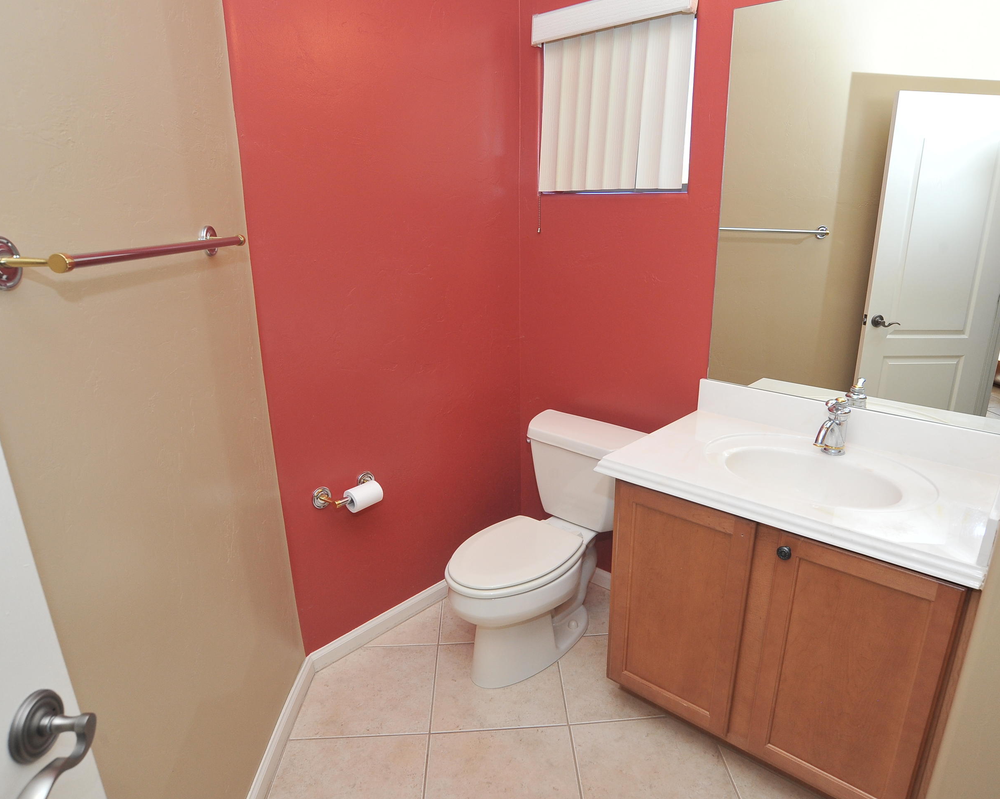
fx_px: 621
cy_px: 403
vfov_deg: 65.5
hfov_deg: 77.5
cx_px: 541
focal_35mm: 21
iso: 1000
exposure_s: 1/125
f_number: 9
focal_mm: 18
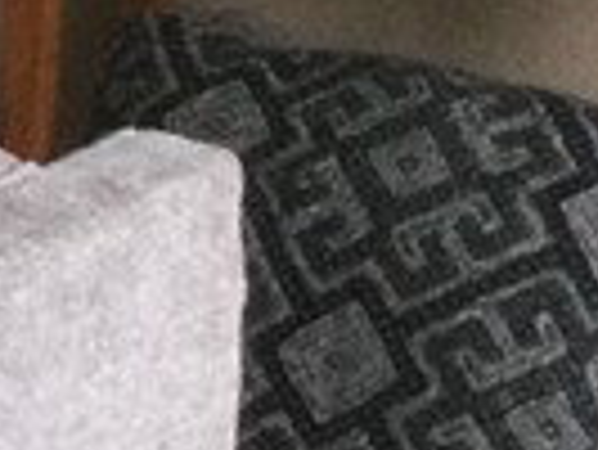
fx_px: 4133
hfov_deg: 7.0
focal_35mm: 239
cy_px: -342
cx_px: -1457
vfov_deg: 6.1
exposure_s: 1/30
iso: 125
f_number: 2.4
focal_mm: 3.3
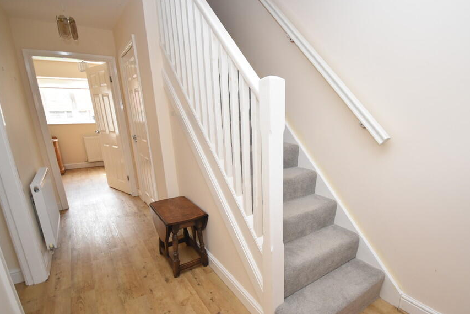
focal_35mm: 18
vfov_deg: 67.0
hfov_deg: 89.3
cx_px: 271
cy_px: 181
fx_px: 235
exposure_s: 1/160
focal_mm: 10
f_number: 4.5
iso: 800
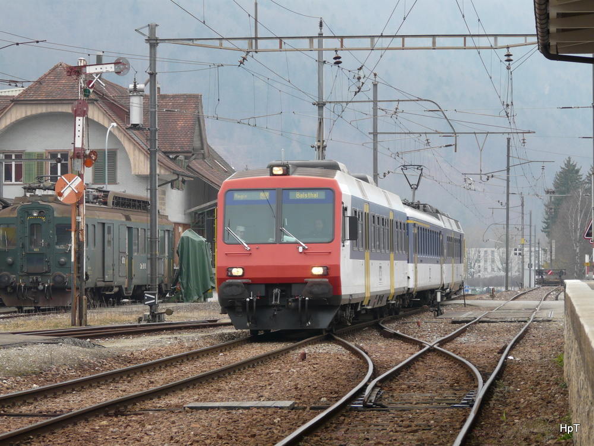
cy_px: 223
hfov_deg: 12.8
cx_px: 297
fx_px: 2643
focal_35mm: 154
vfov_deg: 9.6
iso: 100
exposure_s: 1/100
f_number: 4
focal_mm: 25.3
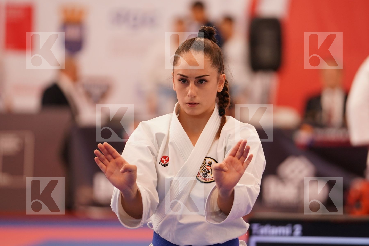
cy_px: 123
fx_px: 3044
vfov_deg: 4.6
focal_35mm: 297
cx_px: 184
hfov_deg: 6.9
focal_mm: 198
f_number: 2.8
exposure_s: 1/500
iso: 800
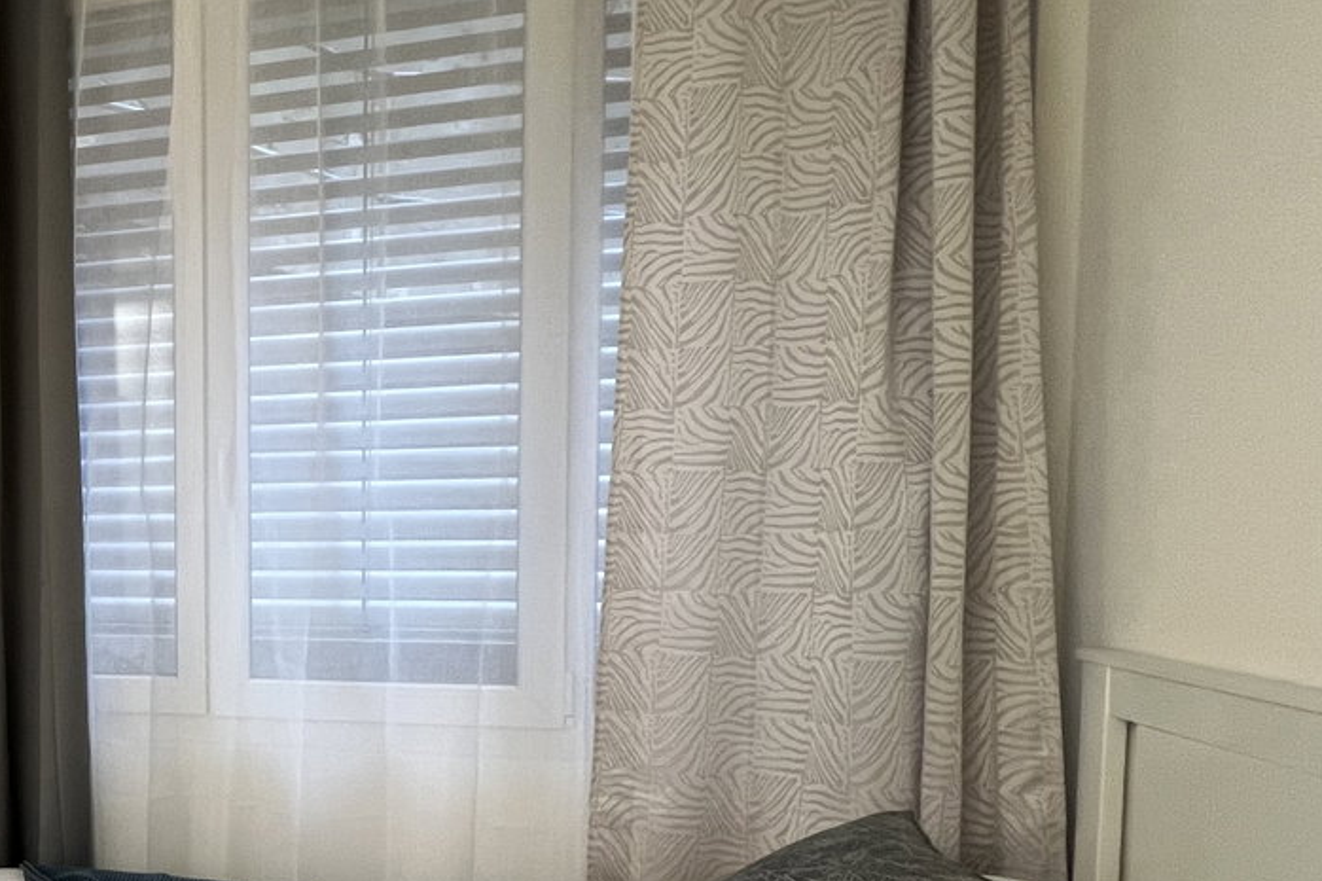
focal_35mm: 31
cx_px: -83
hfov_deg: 46.8
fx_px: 1138
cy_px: 602
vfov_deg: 41.6
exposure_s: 1/100
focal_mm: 1.57
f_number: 1.8
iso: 160
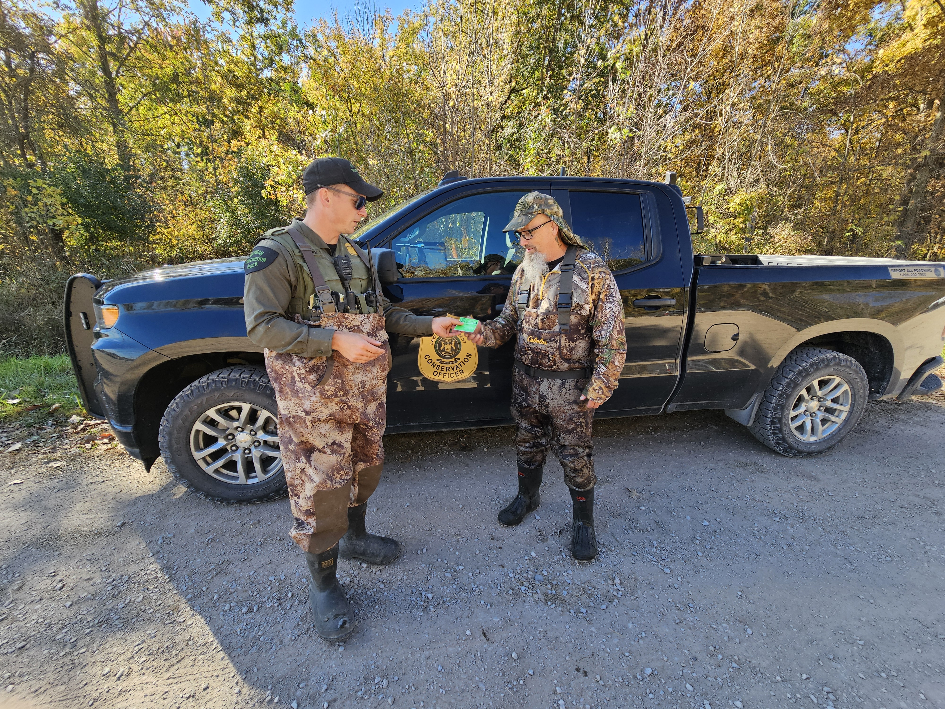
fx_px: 355
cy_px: 354
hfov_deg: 106.2
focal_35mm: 13
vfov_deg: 89.9
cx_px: 472
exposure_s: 1/307
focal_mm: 2.2
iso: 50
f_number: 2.2
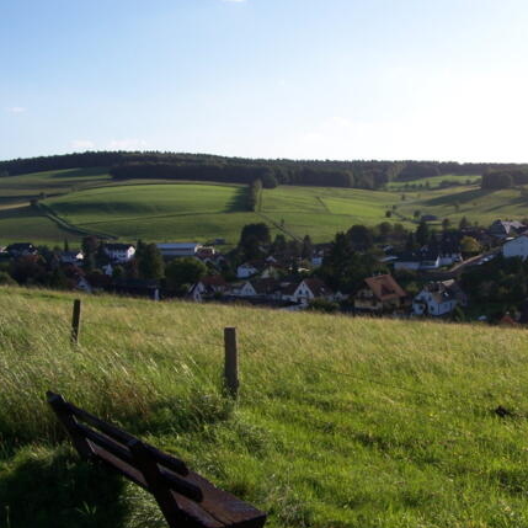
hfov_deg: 36.3
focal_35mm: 46
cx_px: 360
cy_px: 270
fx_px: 794
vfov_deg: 36.8
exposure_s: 1/640
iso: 80
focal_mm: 6.3
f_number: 4
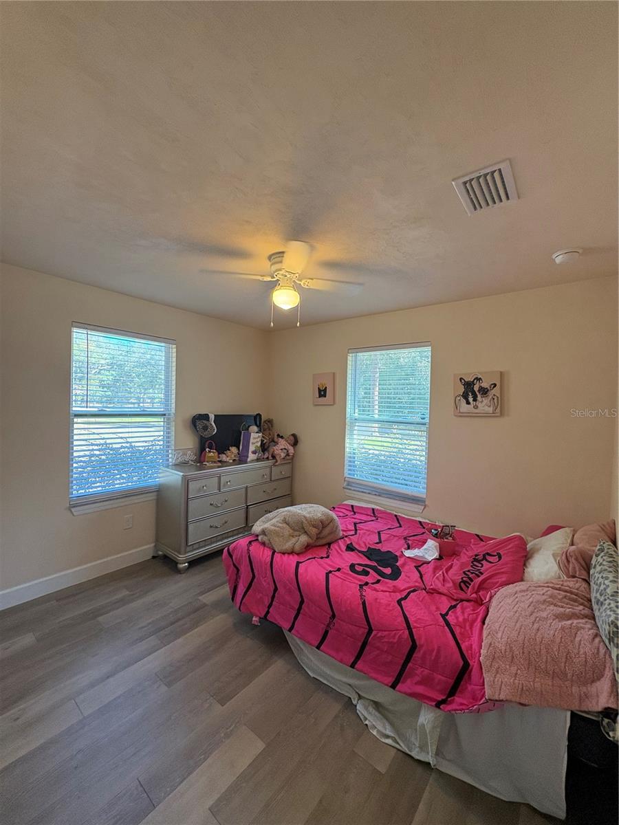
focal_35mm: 14
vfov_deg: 102.1
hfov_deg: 85.7
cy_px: 412
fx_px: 334
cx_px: 310
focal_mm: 2.22
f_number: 2.2
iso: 250
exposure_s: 1/120
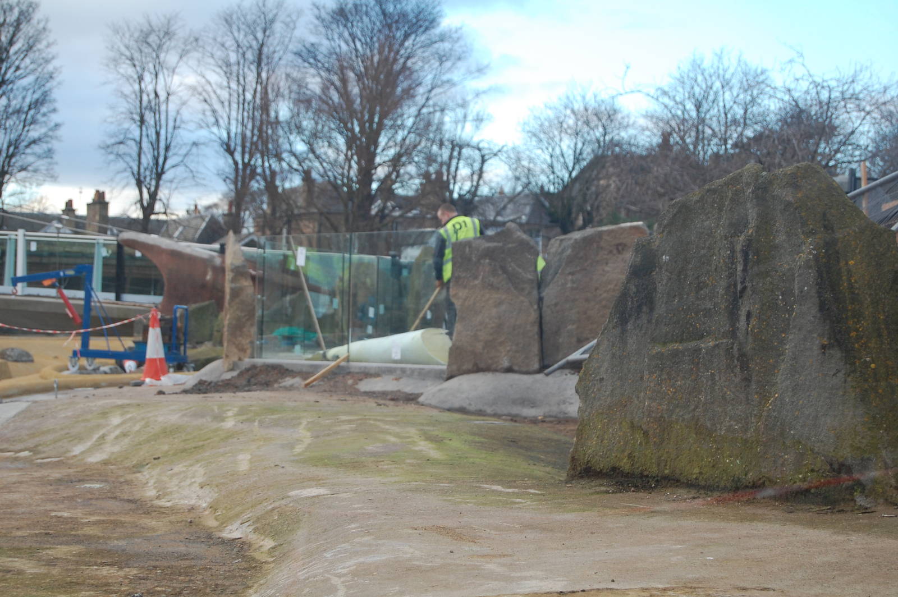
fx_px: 2056
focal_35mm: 82
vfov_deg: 16.5
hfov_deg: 24.6
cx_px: 449
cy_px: 298
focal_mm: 55
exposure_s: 1/125
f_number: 5.6
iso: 400
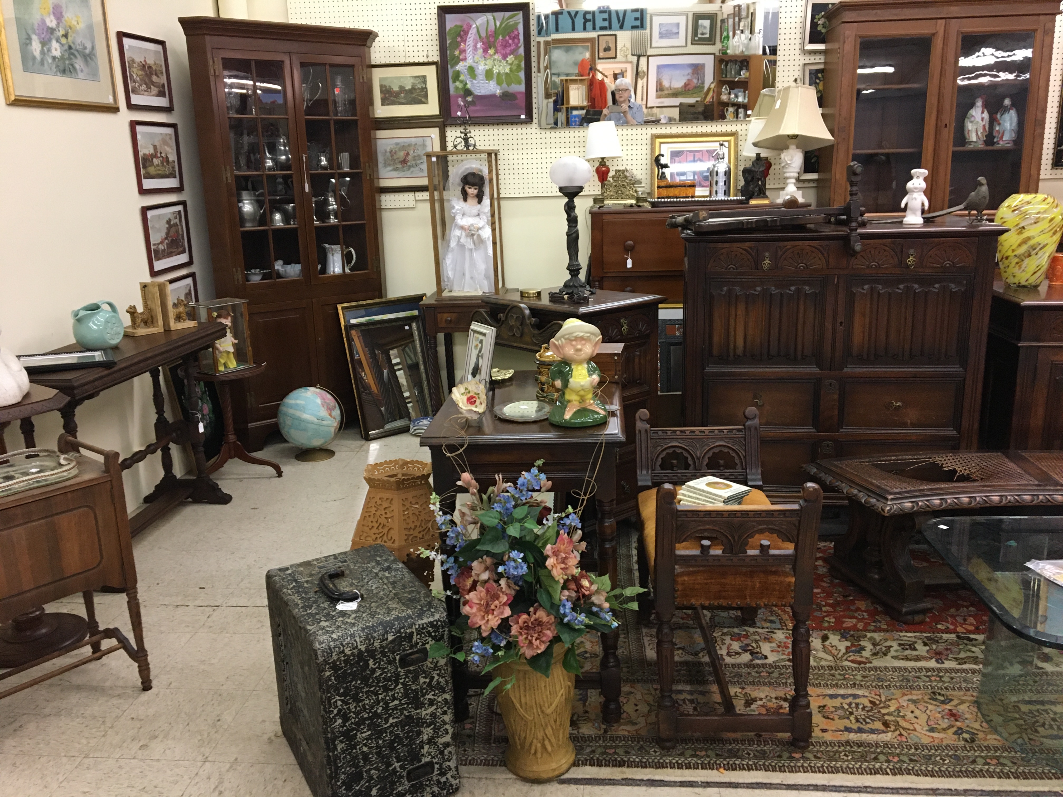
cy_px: 398
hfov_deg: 61.7
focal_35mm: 29
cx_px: 532
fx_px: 891
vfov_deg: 48.2
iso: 125
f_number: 2.2
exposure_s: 1/30
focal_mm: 4.15
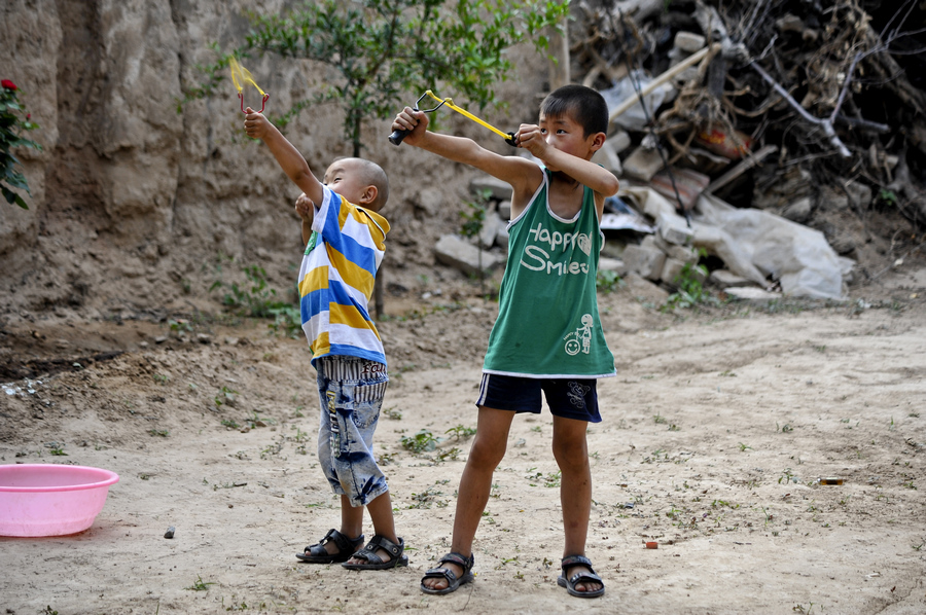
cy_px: 308
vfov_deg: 10.5
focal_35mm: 130
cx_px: 463
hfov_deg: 15.8
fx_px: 3340
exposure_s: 1/250
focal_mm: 130
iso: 200
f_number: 5
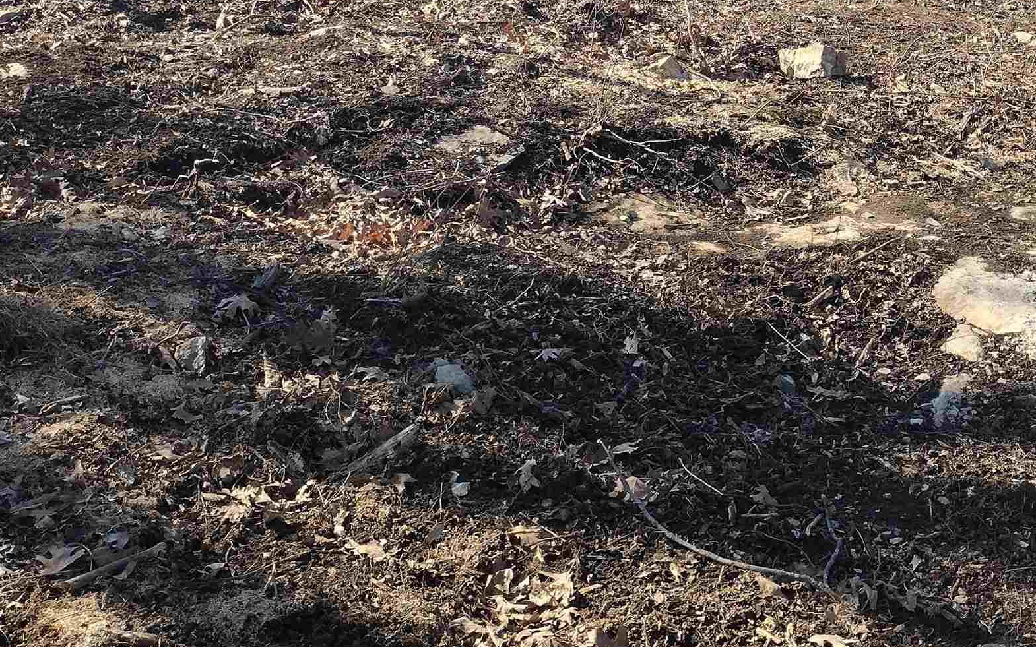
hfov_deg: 35.6
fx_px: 1581
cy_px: -30
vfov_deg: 22.1
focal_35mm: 56
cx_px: 761
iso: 100
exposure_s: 1/1301
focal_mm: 4.71
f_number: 1.7
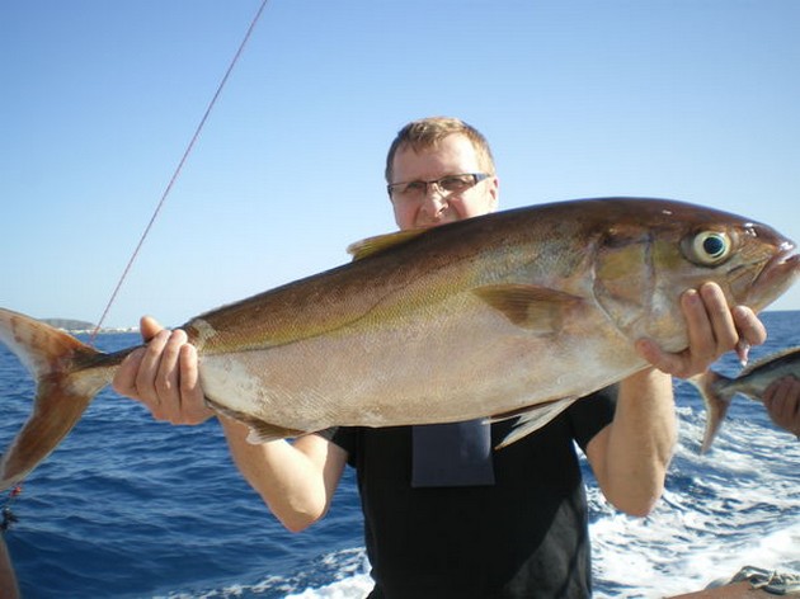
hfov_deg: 51.4
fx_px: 832
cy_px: 300
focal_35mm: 36
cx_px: 400
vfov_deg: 39.6
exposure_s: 1/250
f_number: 4.6
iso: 50
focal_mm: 6.3
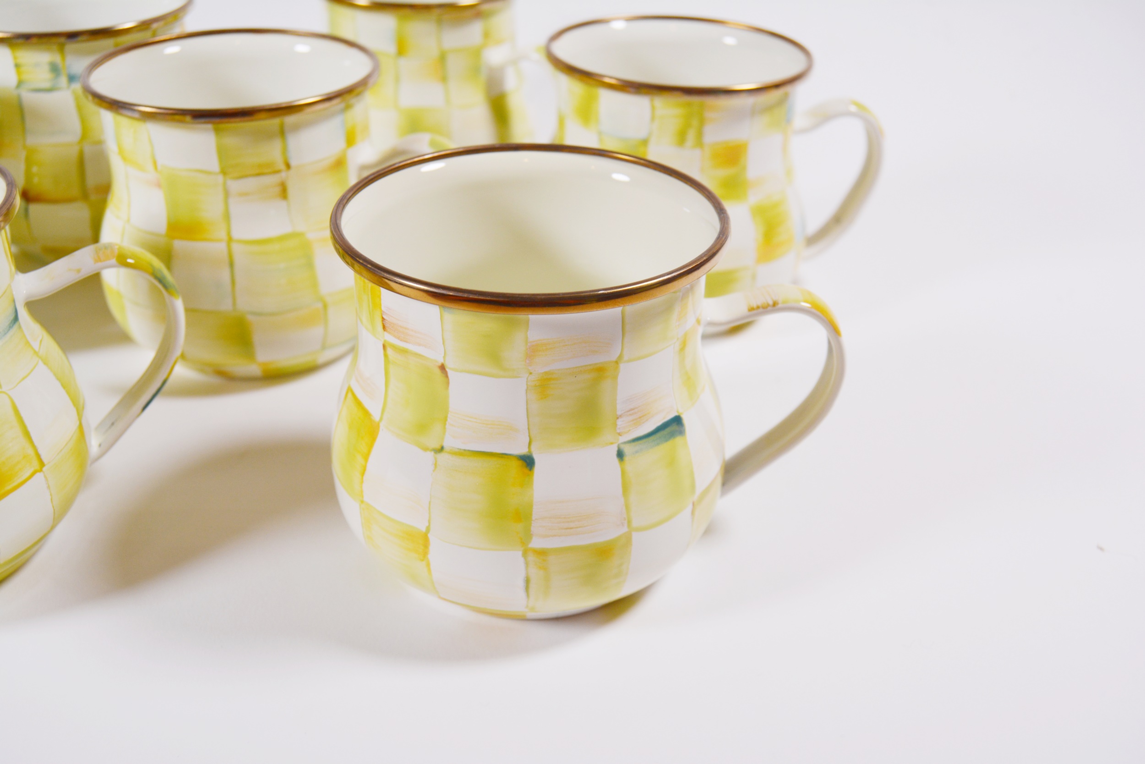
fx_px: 1145
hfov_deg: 53.1
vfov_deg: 36.9
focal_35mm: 36
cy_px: 382
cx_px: 572
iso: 200
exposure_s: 1/160
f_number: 6.3
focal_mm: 24
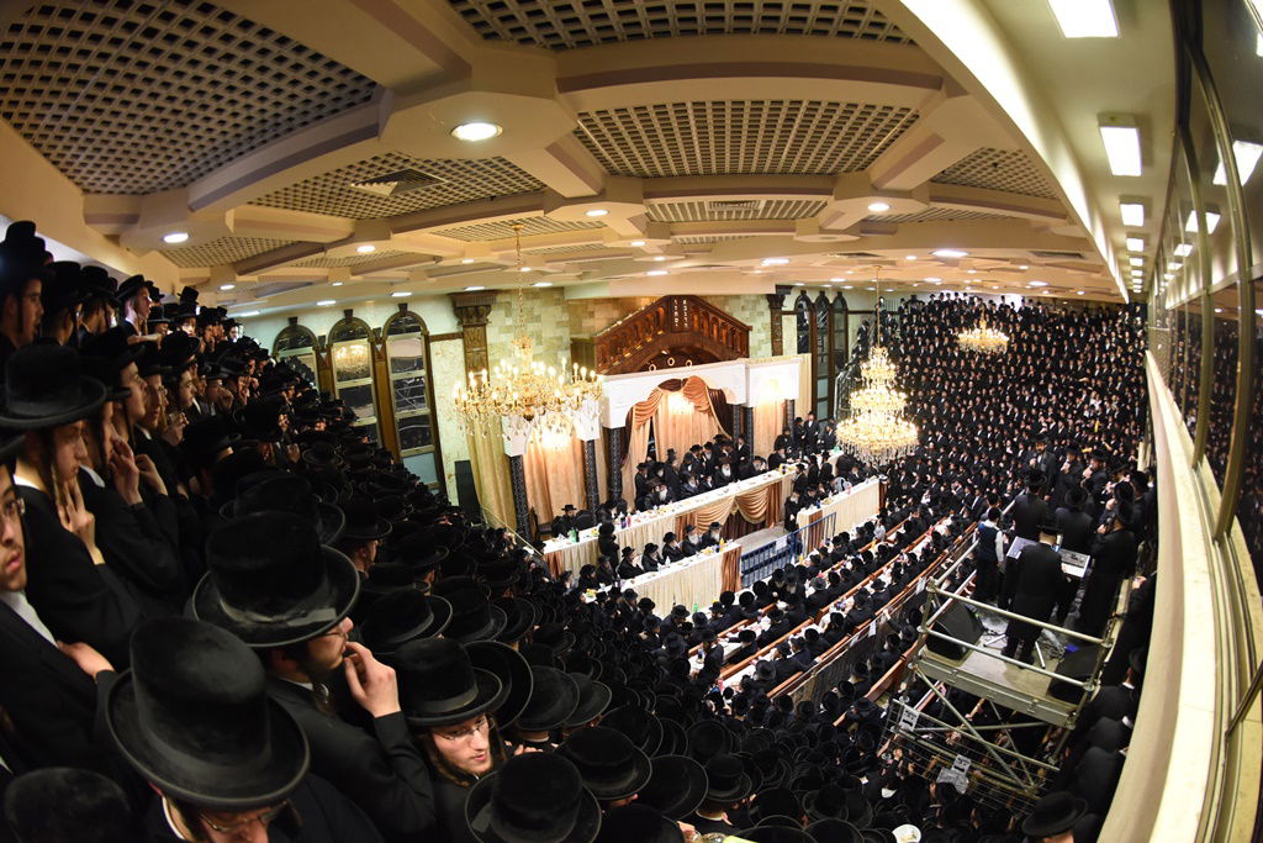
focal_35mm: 16
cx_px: 632
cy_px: 422
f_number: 4.5
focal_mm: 16
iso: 2500
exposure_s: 1/125
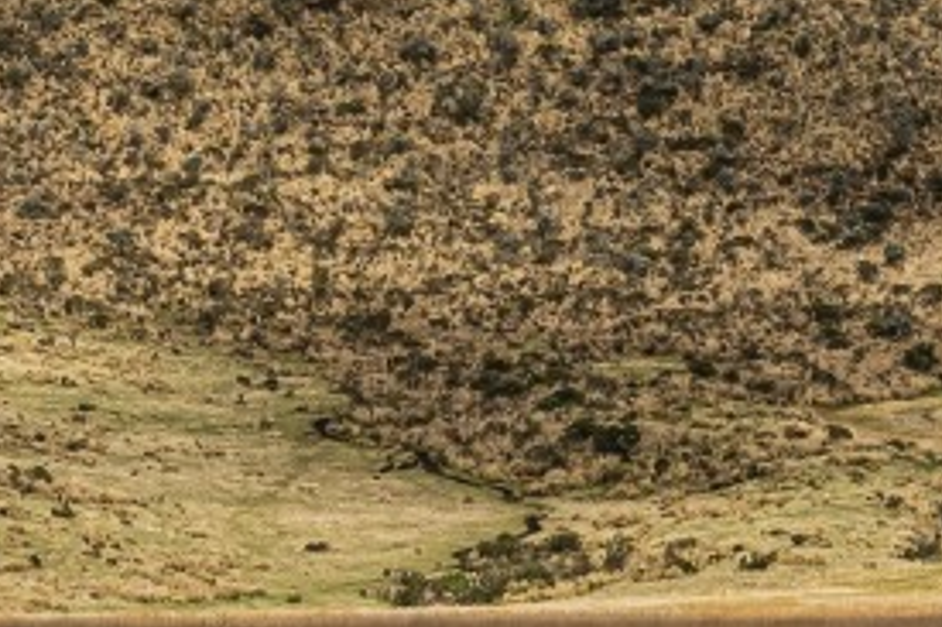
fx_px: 9859
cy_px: 288
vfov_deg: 3.6
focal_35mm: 377
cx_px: 3158
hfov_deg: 5.1
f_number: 10
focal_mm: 54
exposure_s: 1/40
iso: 64
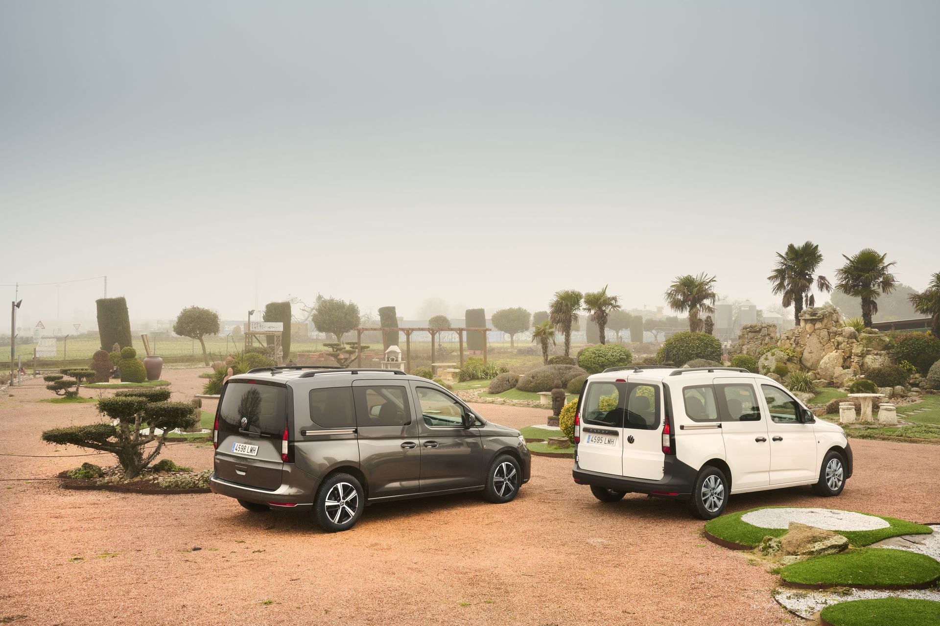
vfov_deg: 37.8
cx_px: 470
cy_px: 313
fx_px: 914
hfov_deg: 54.4
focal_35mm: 35
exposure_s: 1/30
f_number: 13
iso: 100
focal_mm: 35
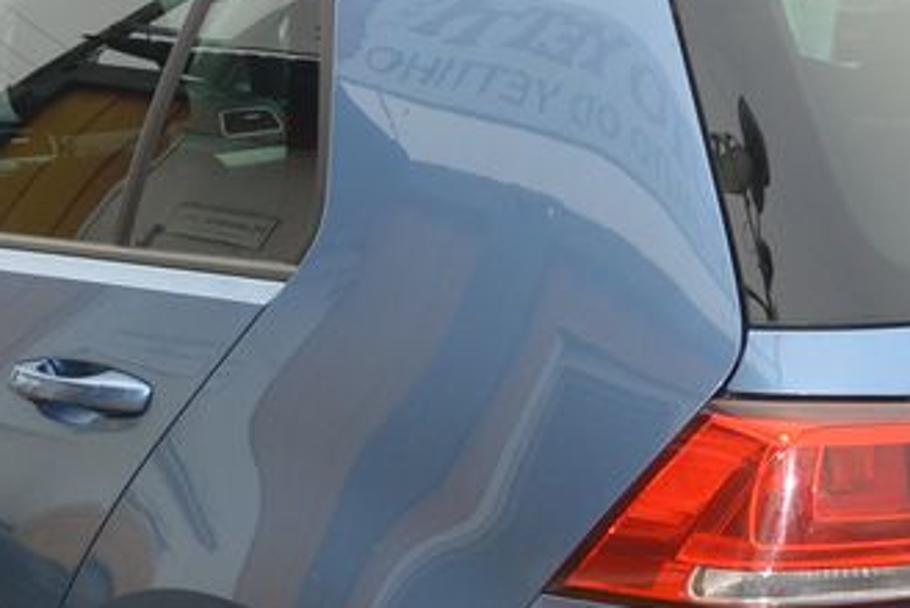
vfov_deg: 16.1
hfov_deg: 24.2
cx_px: 476
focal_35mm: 84
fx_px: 2125
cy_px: 549
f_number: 4
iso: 160
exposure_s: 1/250
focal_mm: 10
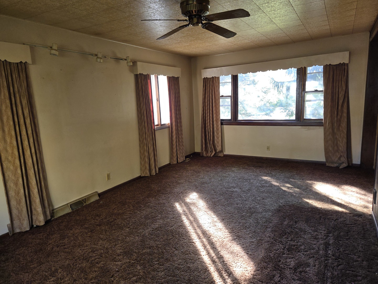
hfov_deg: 73.9
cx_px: 189
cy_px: 142
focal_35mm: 23
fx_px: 251
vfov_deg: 58.9
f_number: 1.8
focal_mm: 5.4
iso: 100
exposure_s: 1/60
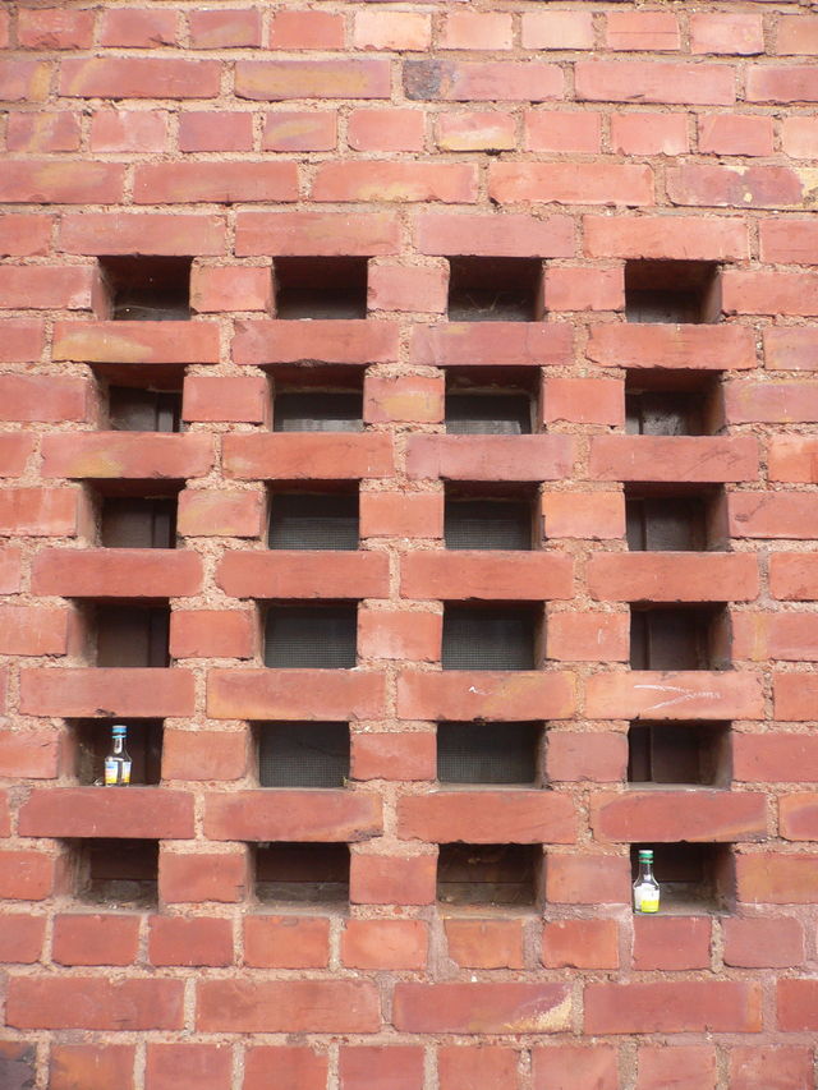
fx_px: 1102
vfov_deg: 52.6
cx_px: 409
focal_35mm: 35
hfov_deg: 40.7
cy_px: 545
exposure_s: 1/100
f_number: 2.8
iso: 100
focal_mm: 5.8
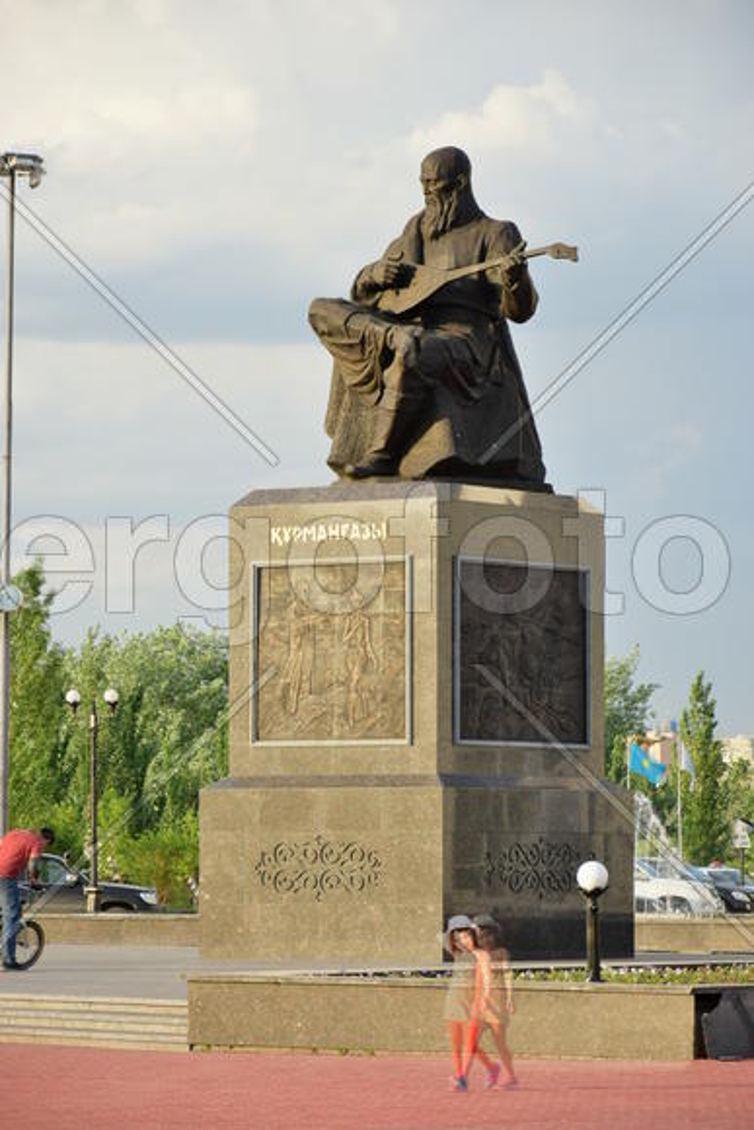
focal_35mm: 158
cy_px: 565
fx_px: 4945
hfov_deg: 8.7
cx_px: 377
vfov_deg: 13.0
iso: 100
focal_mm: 105
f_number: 5.6
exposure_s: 1/125
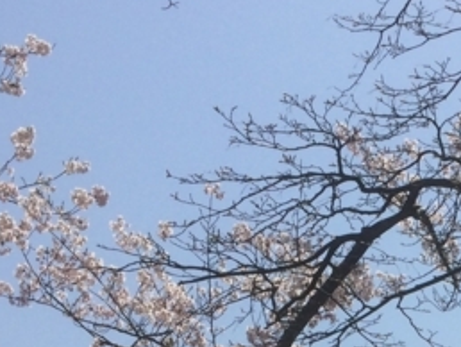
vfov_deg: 11.9
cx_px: 584
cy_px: 631
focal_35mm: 115
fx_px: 1533
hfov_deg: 16.3
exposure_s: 1/4566
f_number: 2.2
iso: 32
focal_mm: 4.15
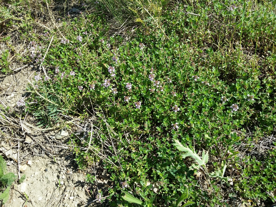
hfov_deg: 58.3
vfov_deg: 45.5
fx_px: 247
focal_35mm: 31
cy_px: 104
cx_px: 138
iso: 50
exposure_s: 1/674
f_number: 2.2
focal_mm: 4.13
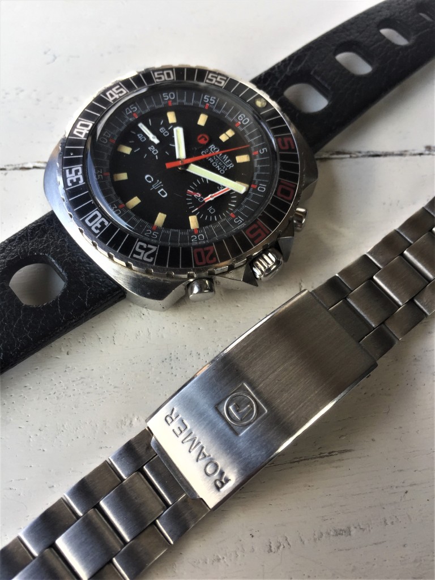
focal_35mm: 29
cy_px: 290
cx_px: 218
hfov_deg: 48.2
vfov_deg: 61.7
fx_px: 486
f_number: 2.2
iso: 32
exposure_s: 1/173
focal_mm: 4.15
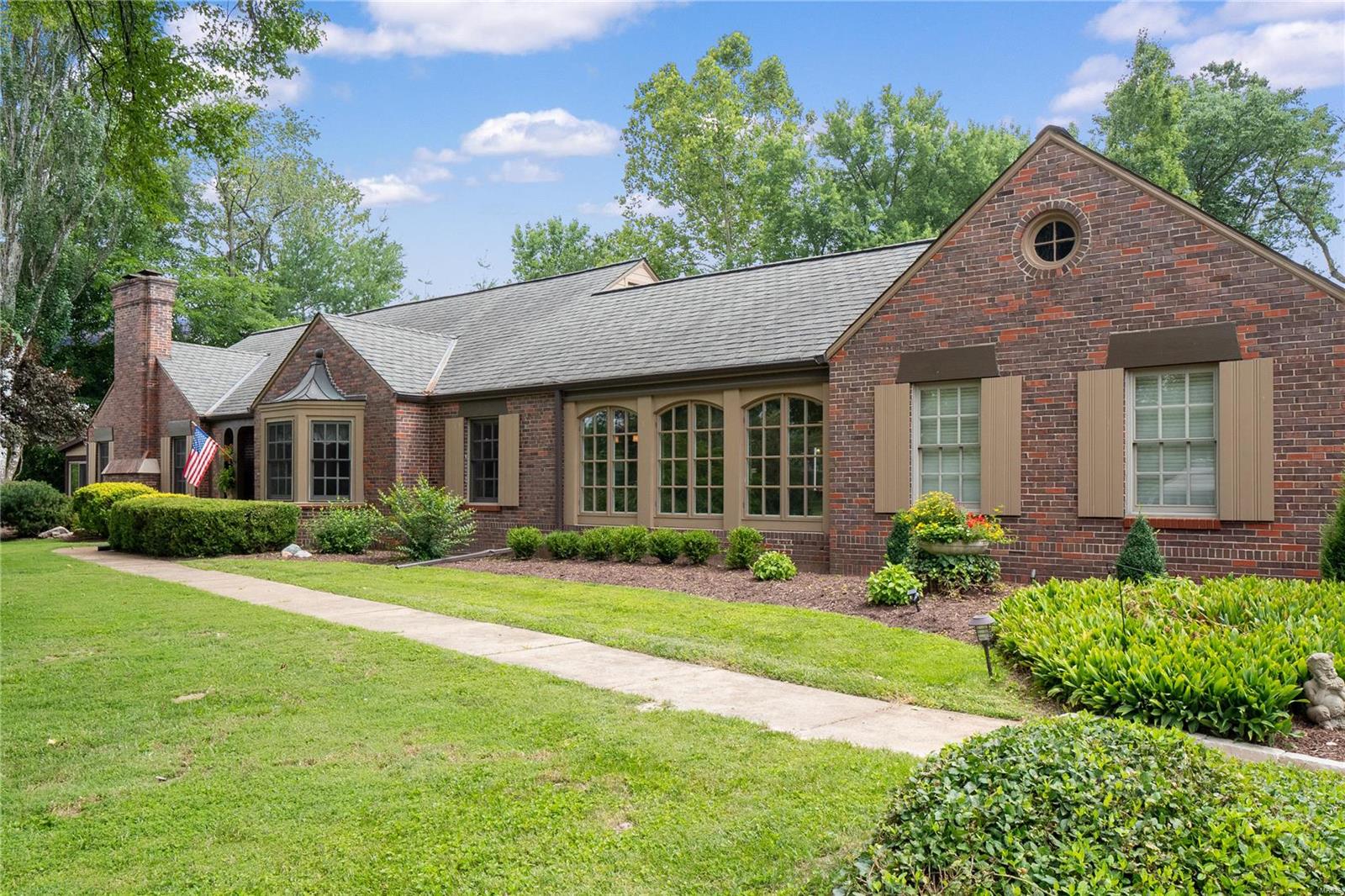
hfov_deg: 69.4
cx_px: 672
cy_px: 448
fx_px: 971
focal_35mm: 26
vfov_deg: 49.5
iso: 400
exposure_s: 1/200
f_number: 8
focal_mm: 13
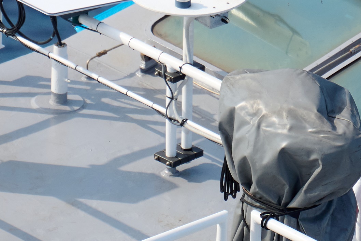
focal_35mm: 2120
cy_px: 6
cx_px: 159
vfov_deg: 0.6
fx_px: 21254
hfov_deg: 1.0
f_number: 5.6
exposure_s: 1/1500
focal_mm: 560
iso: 280
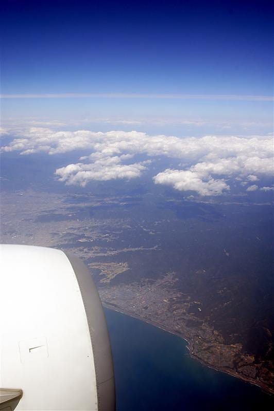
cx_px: 137
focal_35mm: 31
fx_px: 355
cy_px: 206
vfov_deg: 60.3
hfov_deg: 42.3
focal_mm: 21
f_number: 11
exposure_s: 1/200
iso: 200
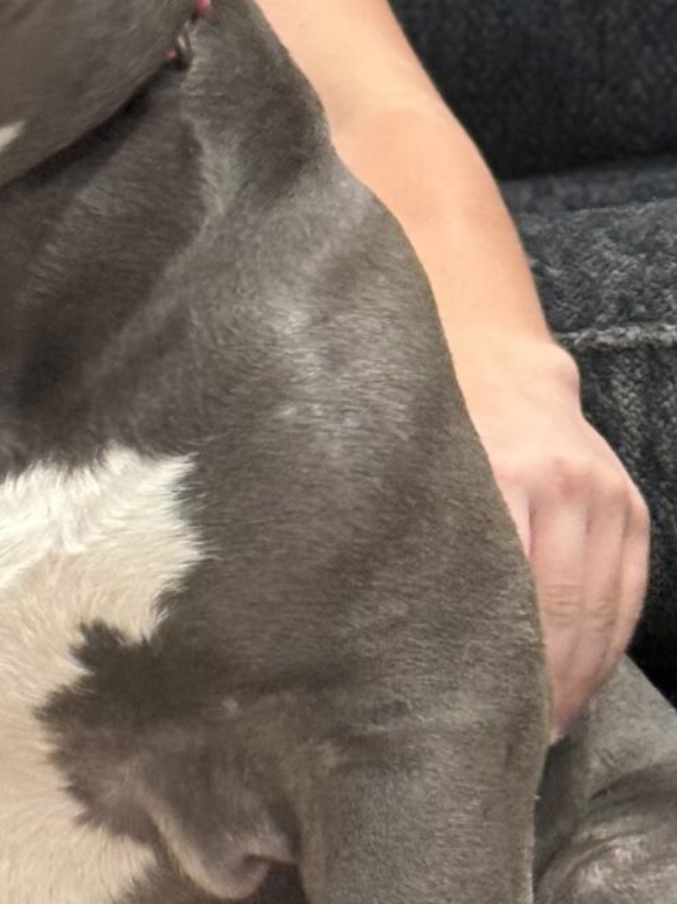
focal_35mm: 186
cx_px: 98
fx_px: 4855
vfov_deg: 10.6
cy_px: 470
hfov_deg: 8.0
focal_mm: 6.86
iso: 500
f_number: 1.78
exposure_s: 1/40
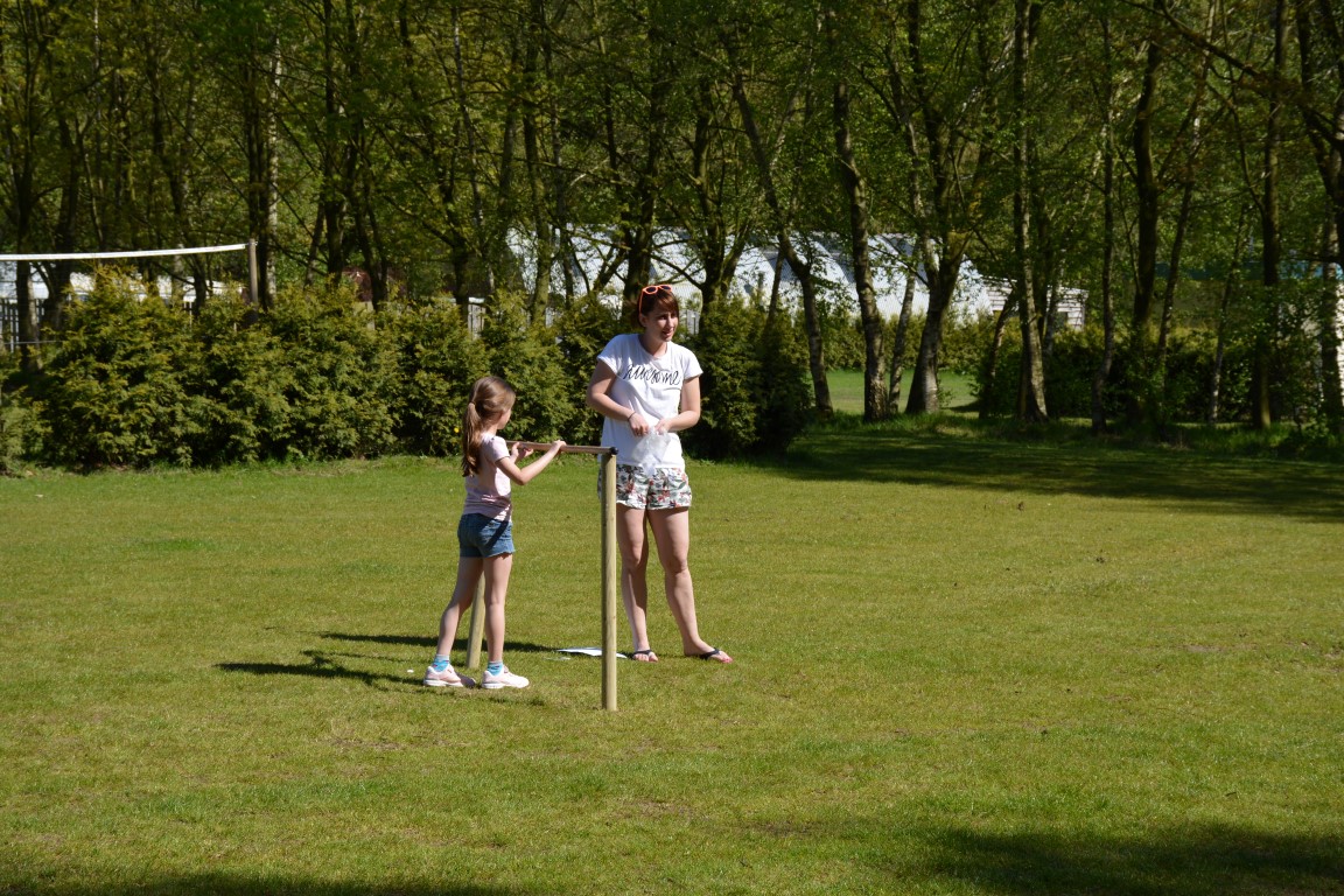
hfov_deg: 26.0
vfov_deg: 17.5
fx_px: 2912
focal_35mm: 78
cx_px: 672
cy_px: 448
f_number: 8
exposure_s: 1/250
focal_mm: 52
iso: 110
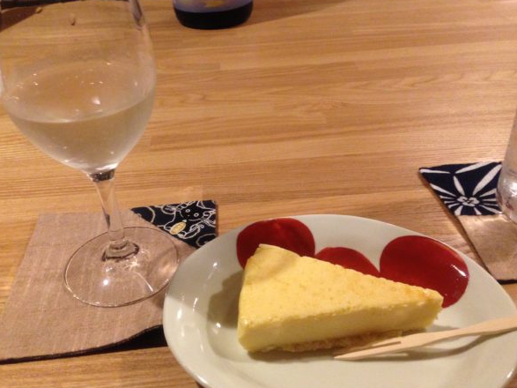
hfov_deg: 51.3
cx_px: 242
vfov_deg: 39.6
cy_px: 201
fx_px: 538
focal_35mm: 36
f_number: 2.4
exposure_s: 1/20
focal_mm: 4.12
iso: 320
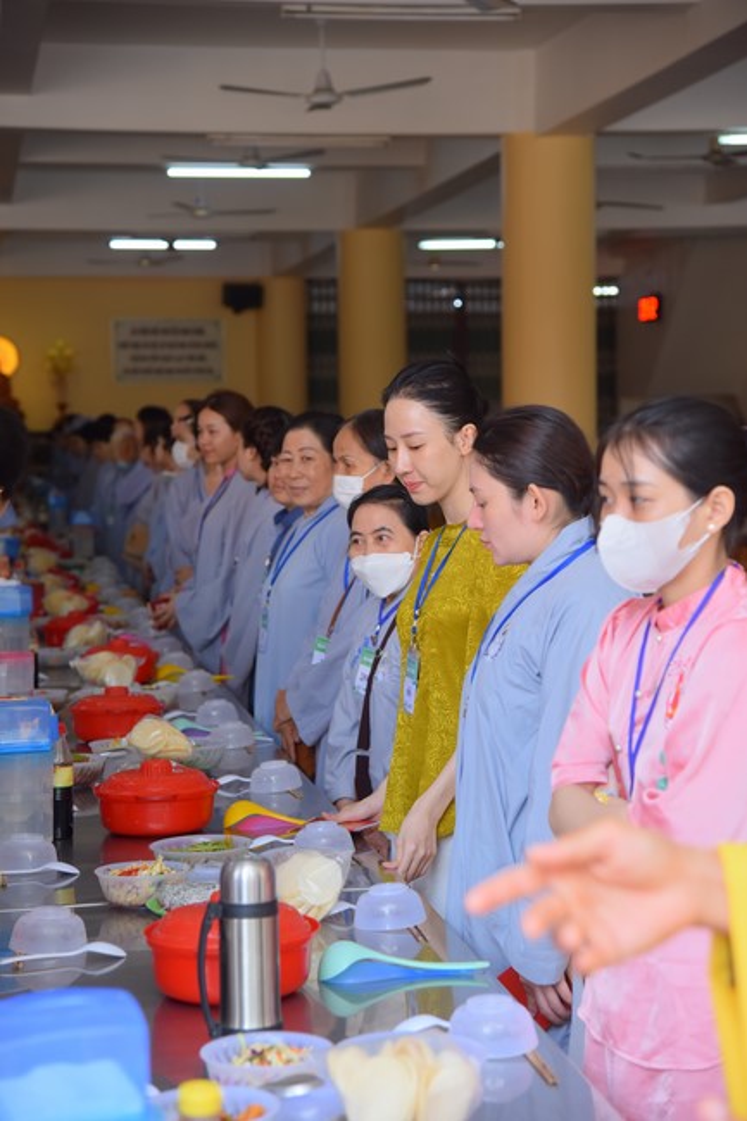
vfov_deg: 26.0
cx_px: 374
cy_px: 560
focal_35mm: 78
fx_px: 2429
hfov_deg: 17.5
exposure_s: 1/160
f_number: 5
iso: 400
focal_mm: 78
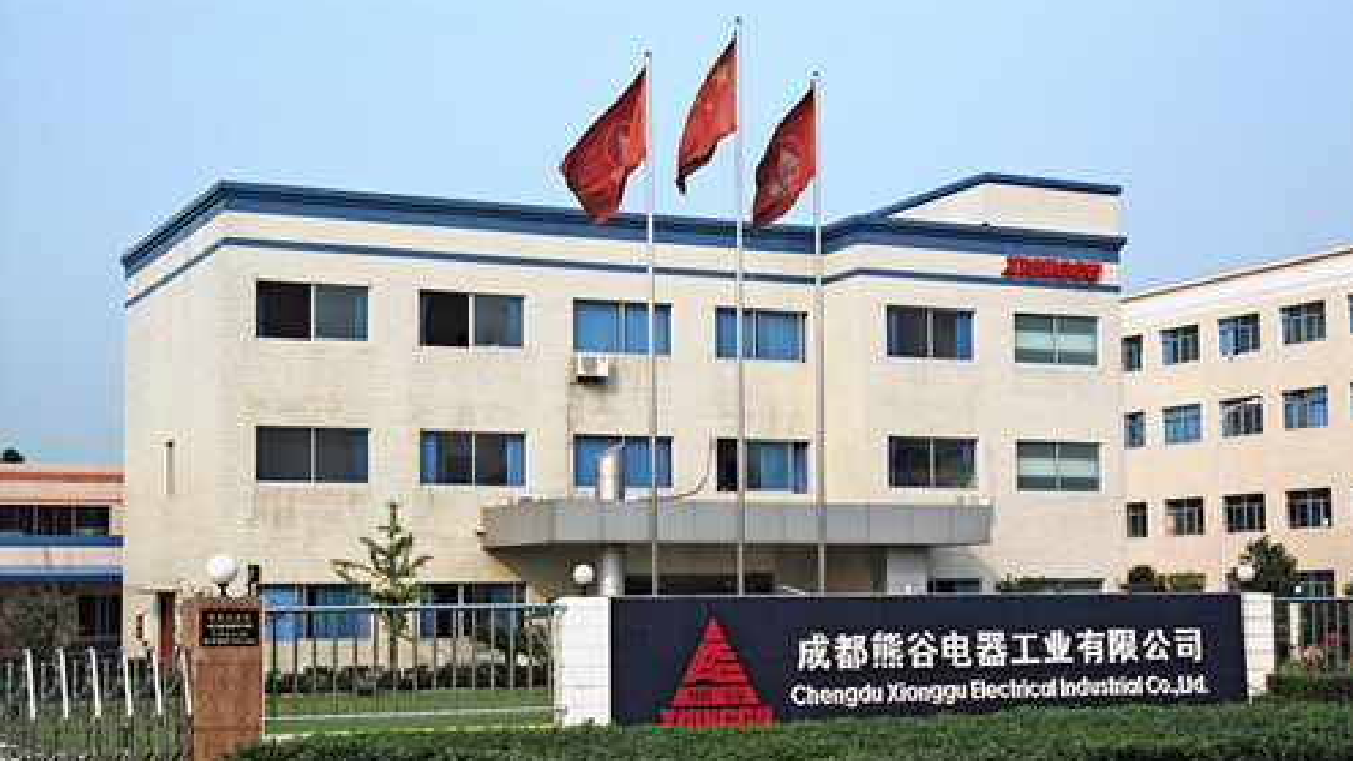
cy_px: 443
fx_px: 2153
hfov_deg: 34.9
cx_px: 679
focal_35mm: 60
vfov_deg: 20.0
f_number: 10
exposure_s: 1/350
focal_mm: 38
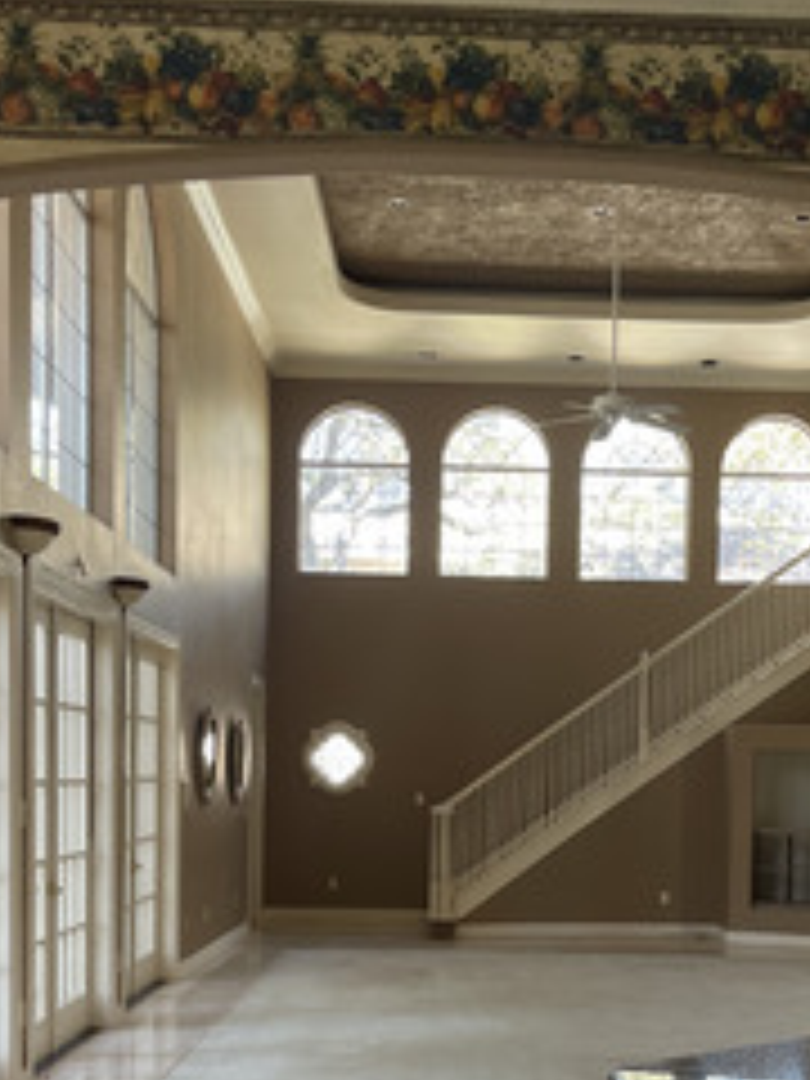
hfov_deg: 27.9
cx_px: 508
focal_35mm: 52
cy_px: 864
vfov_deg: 35.6
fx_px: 1622
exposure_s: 1/102
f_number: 1.6
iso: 125
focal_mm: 5.1
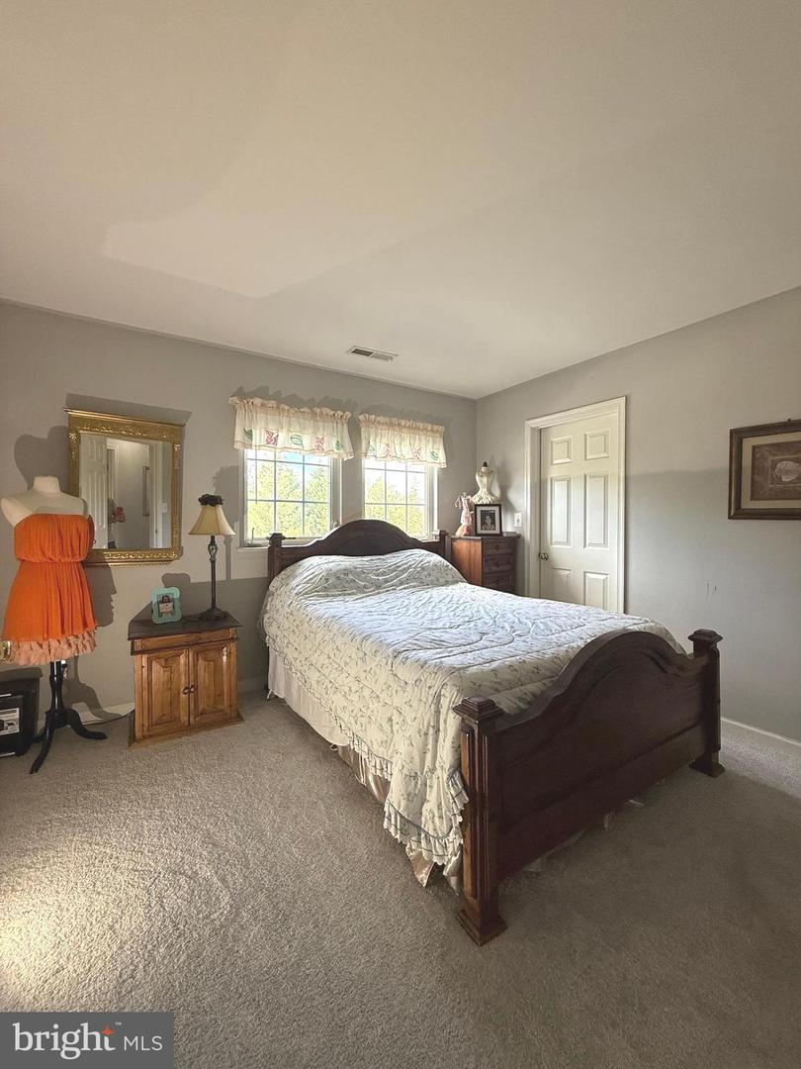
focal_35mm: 14
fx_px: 432
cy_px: 534
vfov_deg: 102.1
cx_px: 400
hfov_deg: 85.7
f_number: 2.2
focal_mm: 2.22
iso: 125
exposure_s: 1/120
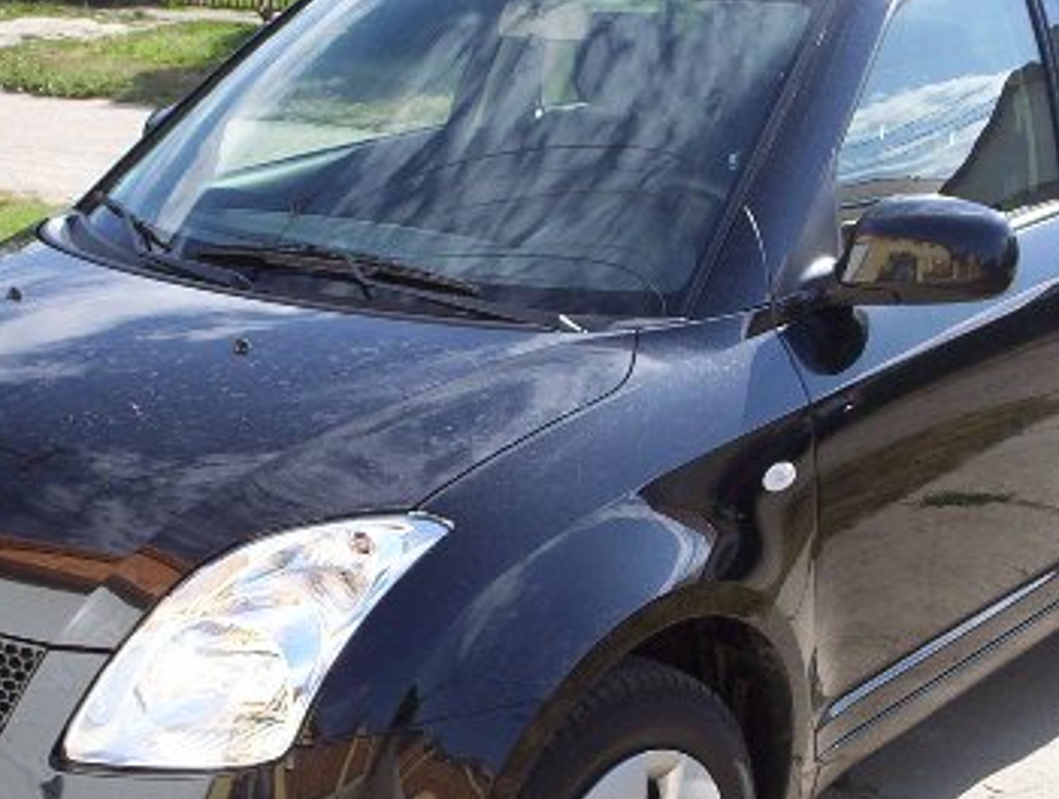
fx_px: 1901
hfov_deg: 31.1
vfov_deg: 23.7
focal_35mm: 62
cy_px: 459
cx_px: 489
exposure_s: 1/414
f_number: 4.5
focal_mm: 4.99
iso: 100
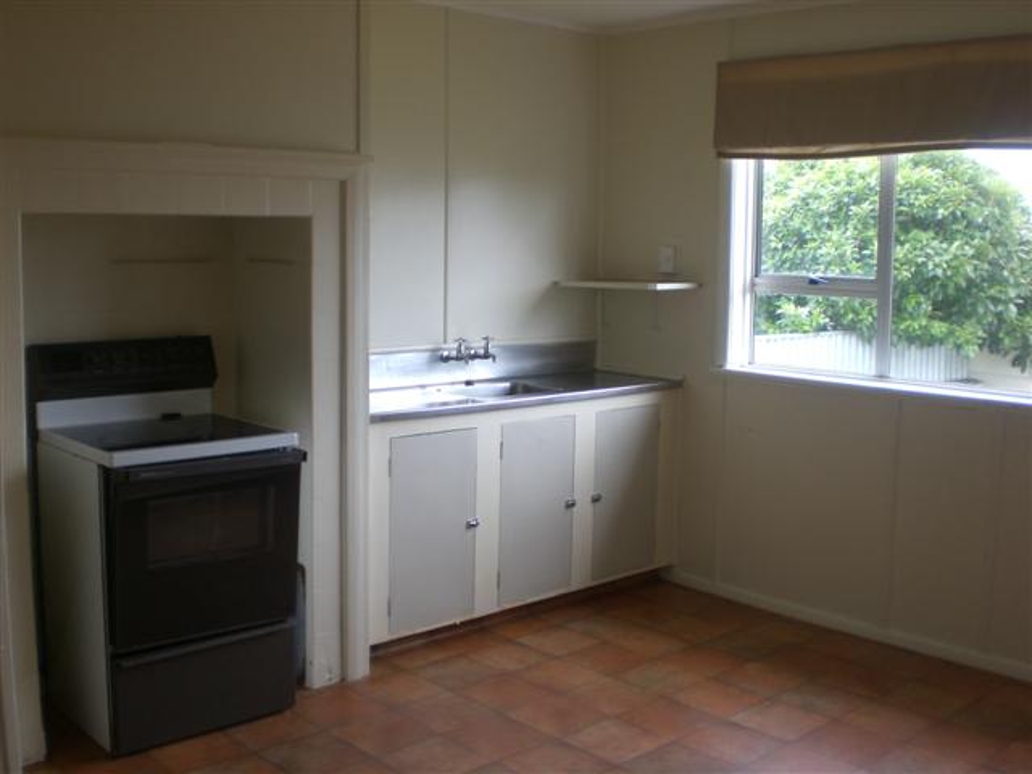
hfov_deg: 49.0
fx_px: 1133
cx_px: 516
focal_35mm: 38
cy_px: 387
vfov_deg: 37.7
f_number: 3.1
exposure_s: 1/125
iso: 100
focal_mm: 6.3
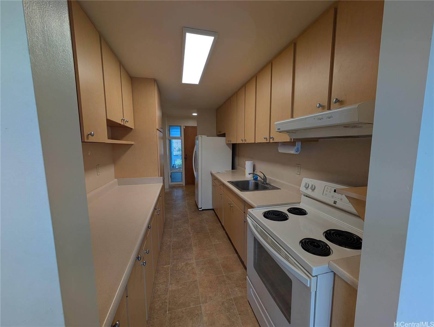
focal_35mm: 12
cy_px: 164
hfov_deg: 110.5
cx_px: 217
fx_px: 151
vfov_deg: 94.6
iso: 49
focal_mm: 2.02
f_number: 1.7
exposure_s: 1/164
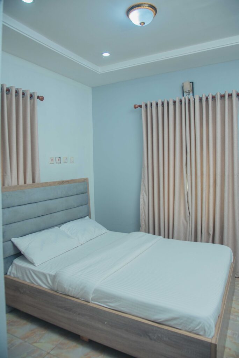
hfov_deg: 53.2
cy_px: 179
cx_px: 120
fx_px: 239
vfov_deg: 73.7
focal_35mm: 24
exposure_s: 1/30
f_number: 5.6
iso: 320
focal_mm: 24
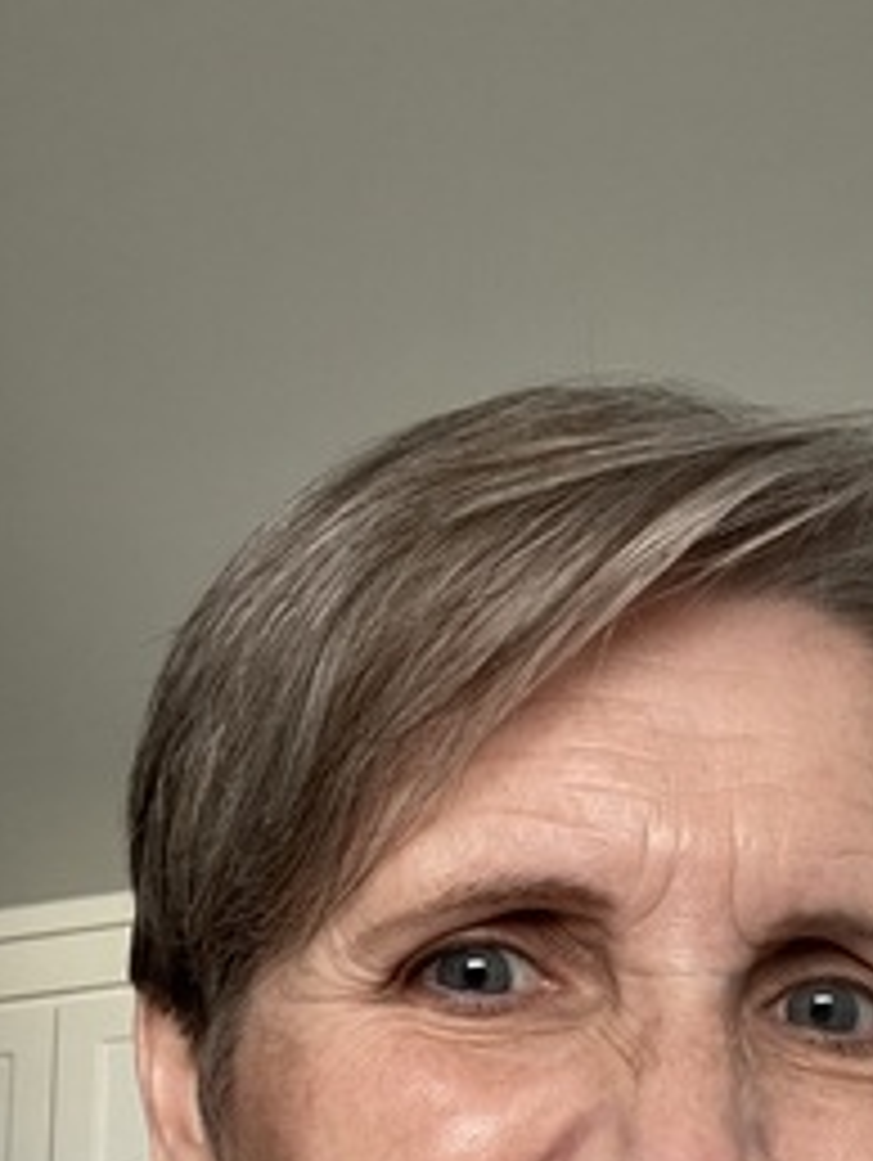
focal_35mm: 62
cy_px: 981
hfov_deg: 23.5
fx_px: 2081
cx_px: 626
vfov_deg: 30.2
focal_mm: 2.87
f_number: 2.2
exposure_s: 1/60
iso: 160
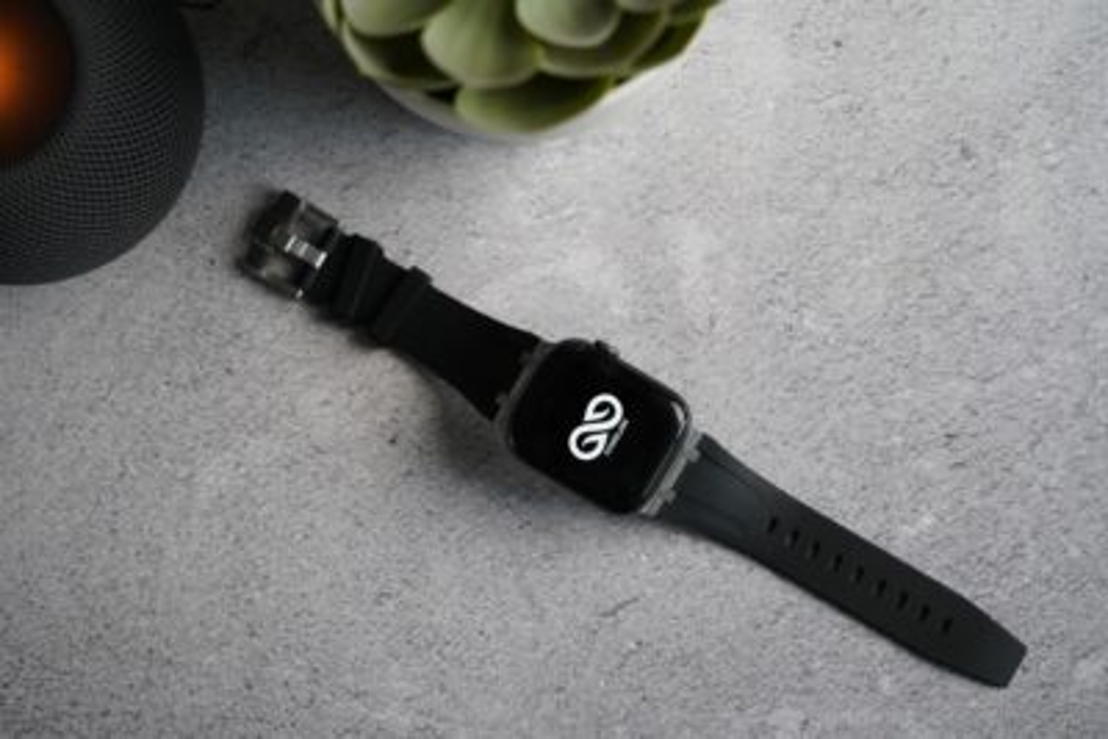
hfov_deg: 33.9
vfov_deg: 23.0
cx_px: 554
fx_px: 1816
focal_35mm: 59
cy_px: 370
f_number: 4
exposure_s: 1/160
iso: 1250
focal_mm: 59
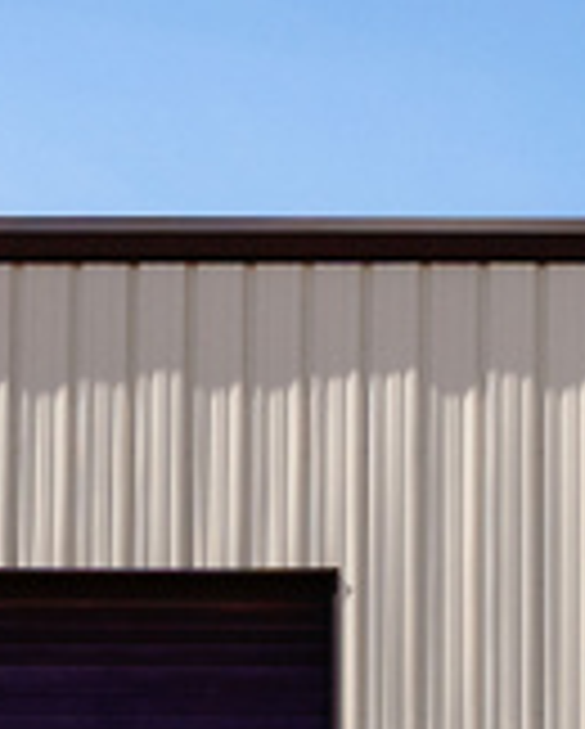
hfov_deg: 18.0
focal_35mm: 83
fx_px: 1793
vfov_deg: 22.4
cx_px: 616
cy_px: 657
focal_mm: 14
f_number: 8
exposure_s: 1/1000
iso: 400
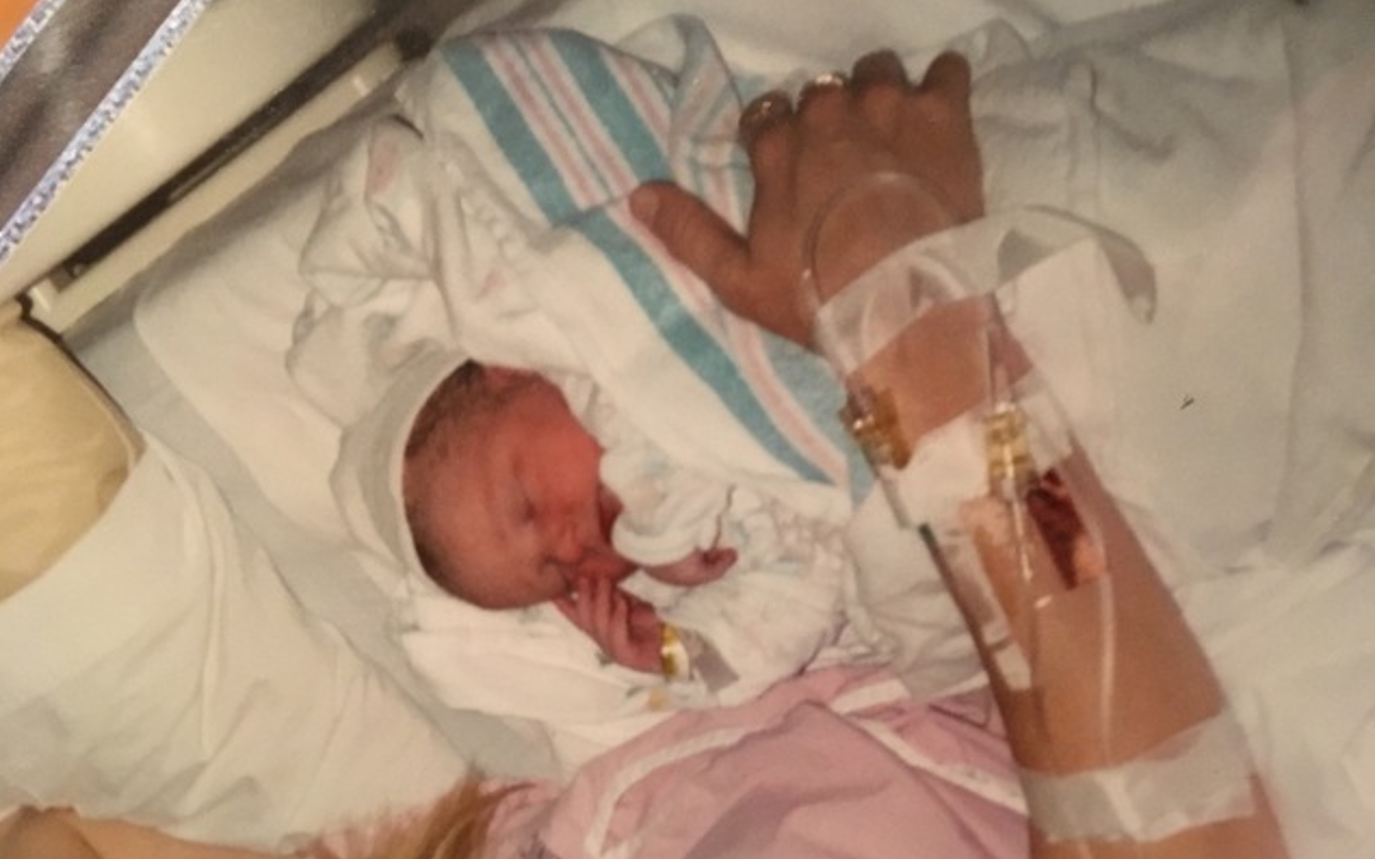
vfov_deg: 40.6
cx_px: 686
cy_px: 428
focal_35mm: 31
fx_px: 1162
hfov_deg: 61.2
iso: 320
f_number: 2.2
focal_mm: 4.15
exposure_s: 1/15
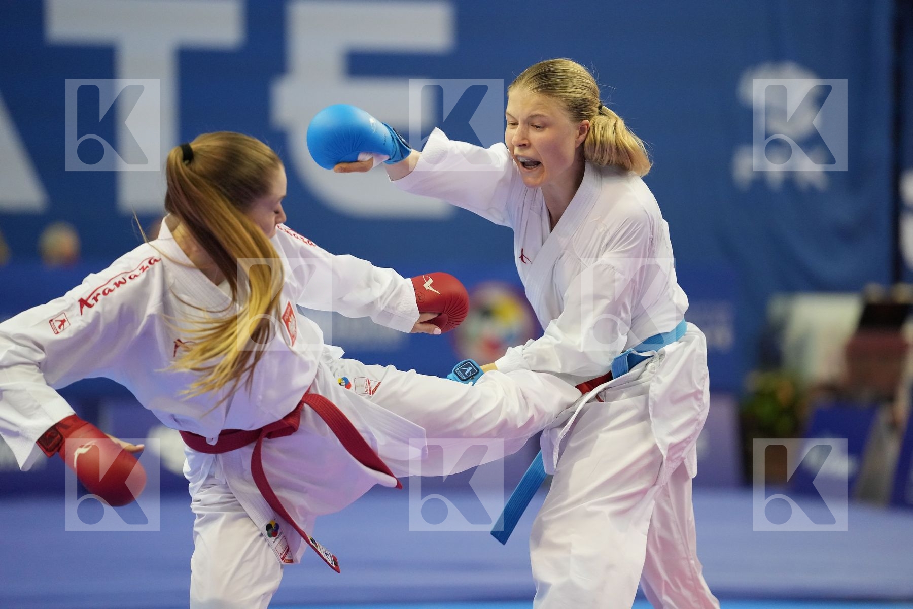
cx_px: 456
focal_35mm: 200
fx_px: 5072
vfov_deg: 6.9
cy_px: 304
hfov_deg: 10.3
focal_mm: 200
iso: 3200
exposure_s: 1/1000
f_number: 2.8
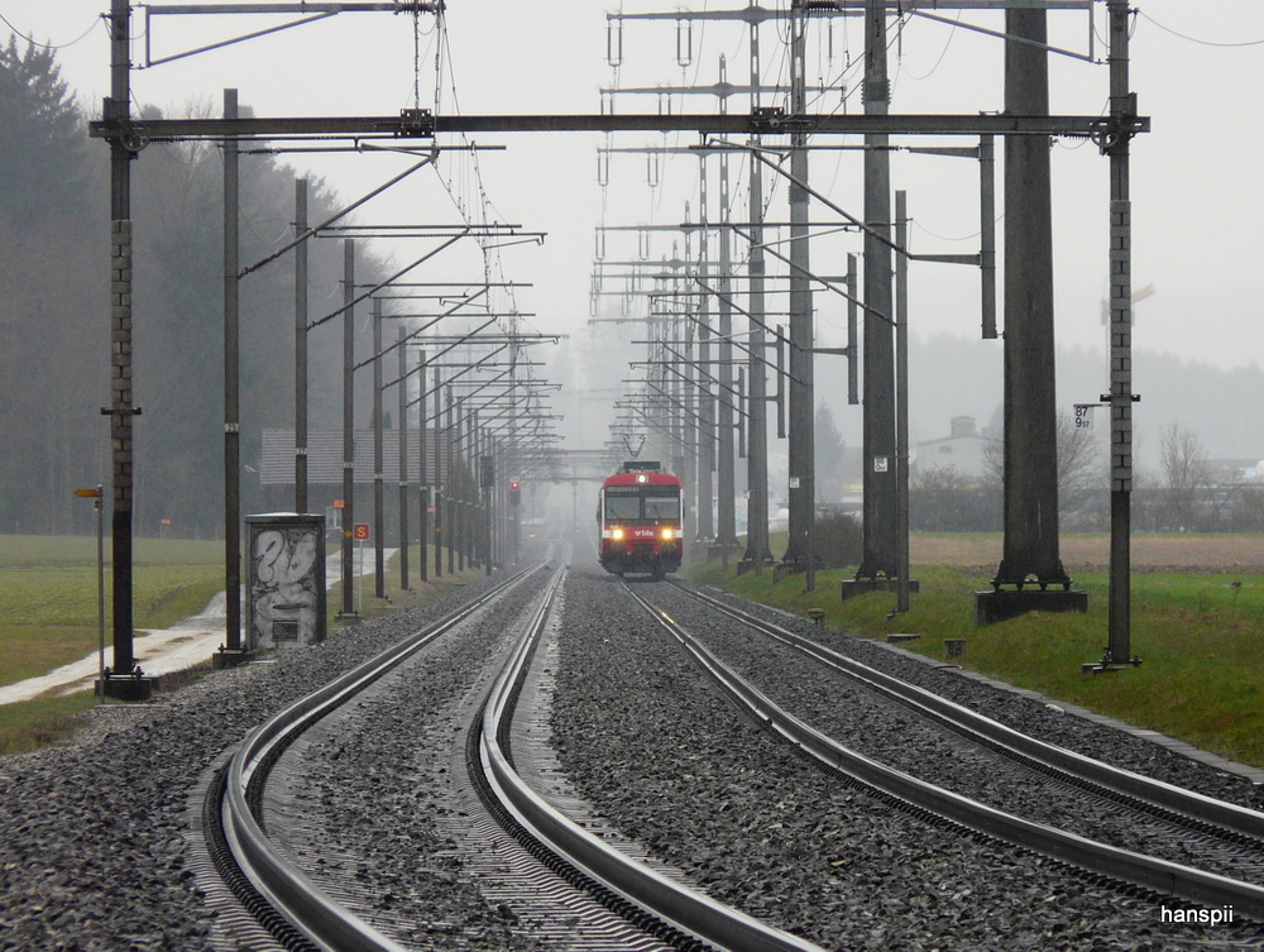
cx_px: 632
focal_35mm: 314
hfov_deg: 6.3
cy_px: 476
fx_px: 11482
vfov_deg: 4.7
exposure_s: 1/200
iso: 100
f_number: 4
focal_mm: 51.6
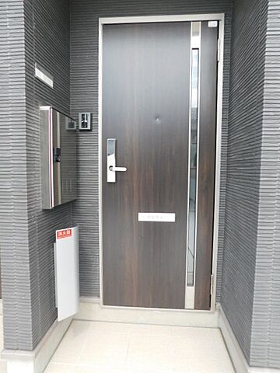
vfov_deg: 73.9
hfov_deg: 58.9
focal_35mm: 23
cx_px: 140
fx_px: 248
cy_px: 186
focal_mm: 4
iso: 125
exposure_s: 1/400
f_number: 3
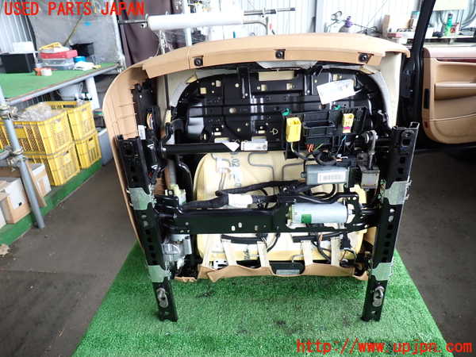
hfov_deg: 69.4
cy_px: 178
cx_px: 238
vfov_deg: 54.9
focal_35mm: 25
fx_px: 344
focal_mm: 4.5
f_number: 2
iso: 125
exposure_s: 1/60
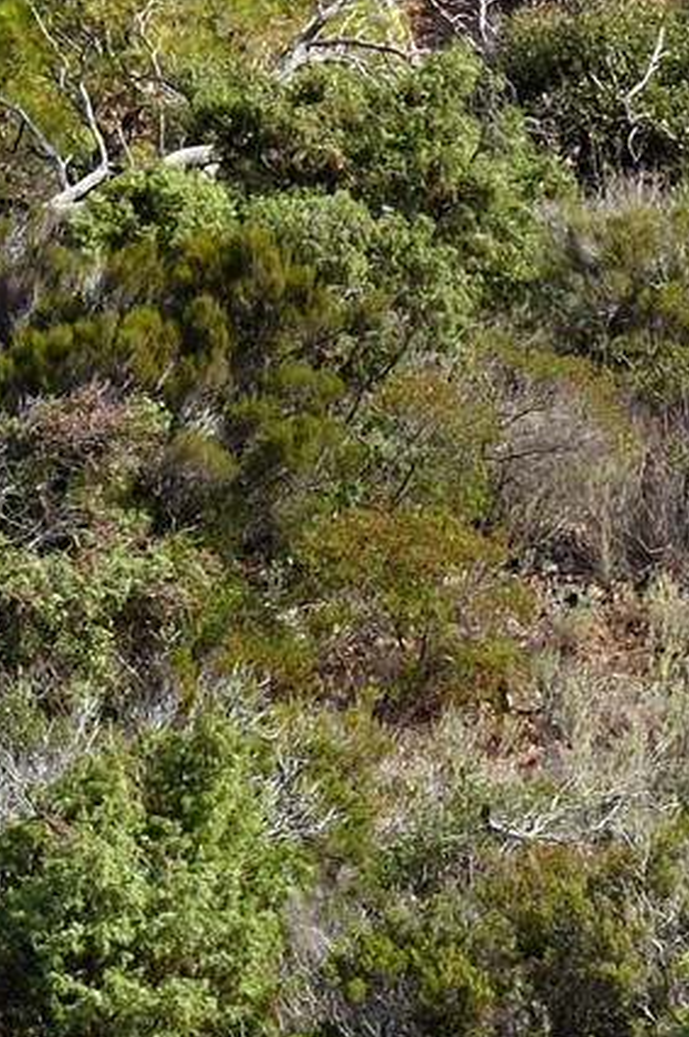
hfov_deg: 3.9
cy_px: -1189
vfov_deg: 5.7
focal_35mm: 350
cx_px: 7
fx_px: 10072
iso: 200
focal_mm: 62
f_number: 13
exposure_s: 1/100
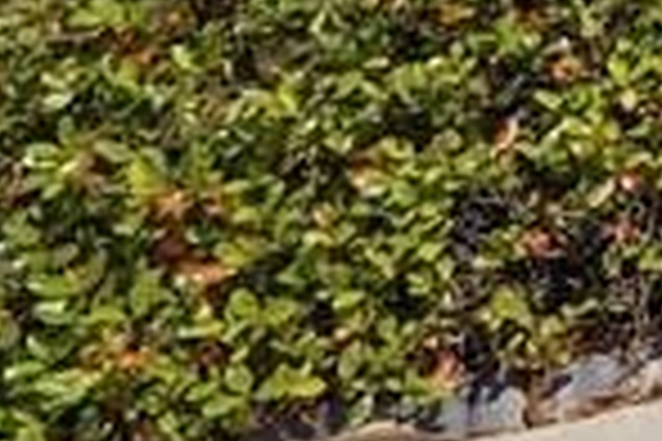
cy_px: -684
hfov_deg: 10.6
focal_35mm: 118
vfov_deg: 9.9
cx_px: 2076
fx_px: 2170
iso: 320
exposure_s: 1/400
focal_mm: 16
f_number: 9
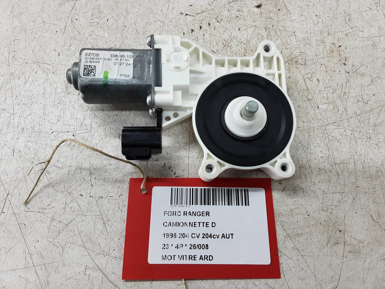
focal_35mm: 27
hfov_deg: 65.3
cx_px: 192
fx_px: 300
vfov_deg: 51.4
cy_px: 144
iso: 100
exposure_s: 1/50
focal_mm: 2.91
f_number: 1.9
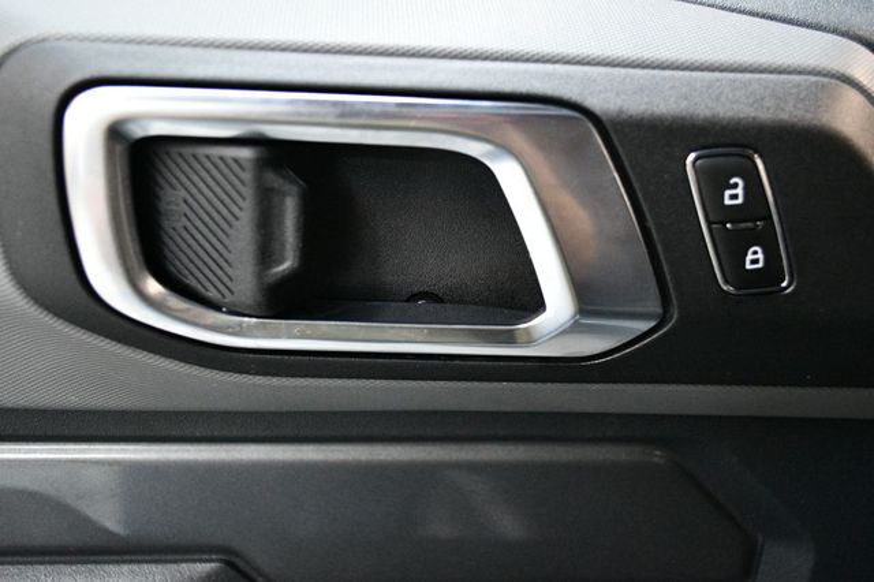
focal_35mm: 36
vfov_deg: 36.8
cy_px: 291
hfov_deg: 53.2
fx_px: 874
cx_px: 437
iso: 5000
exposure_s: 1/60
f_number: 4
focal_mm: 24
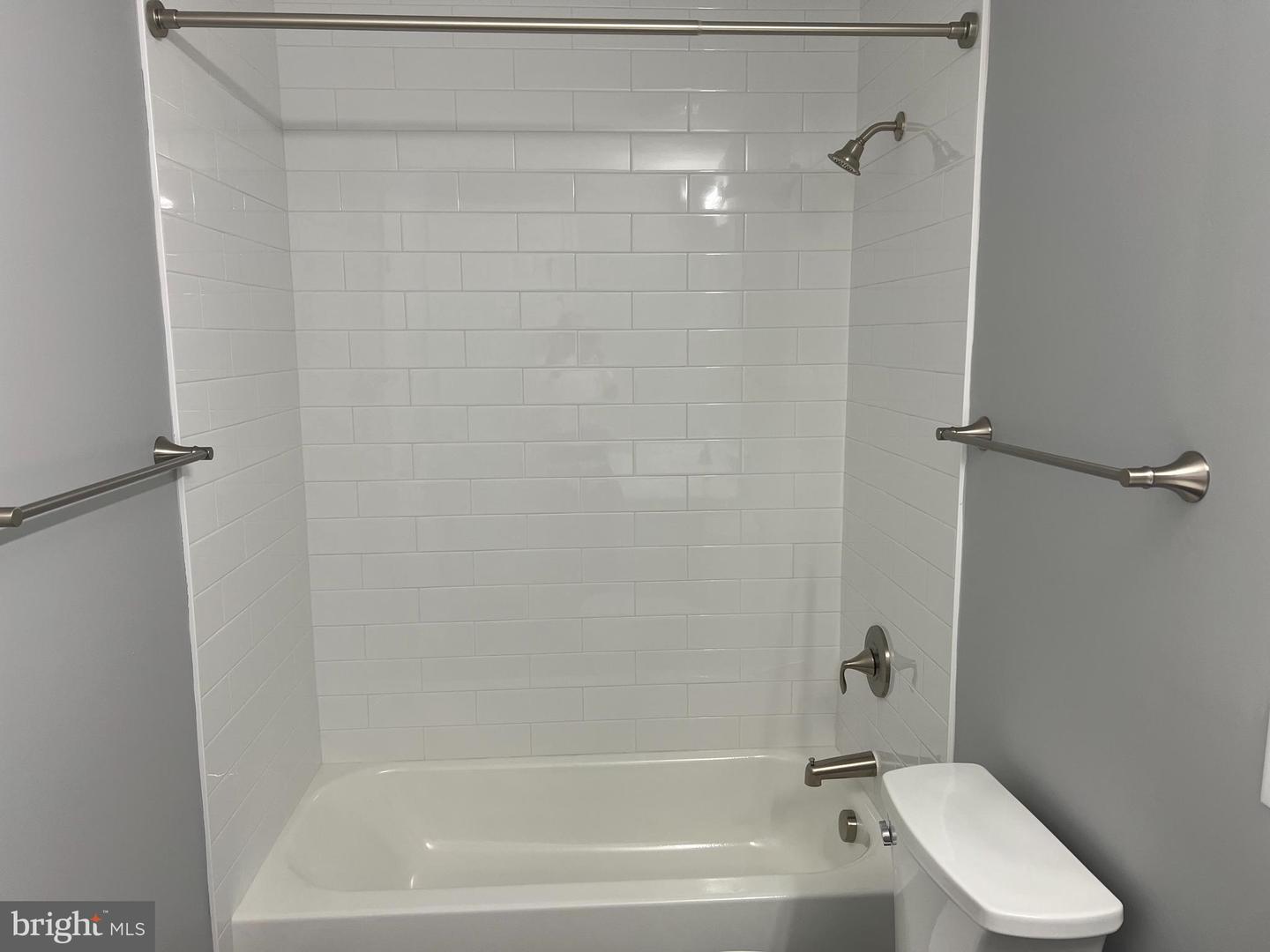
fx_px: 954
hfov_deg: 67.3
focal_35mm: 26
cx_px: 635
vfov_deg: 53.1
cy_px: 476
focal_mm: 5.7
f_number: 1.5
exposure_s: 1/120
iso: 100
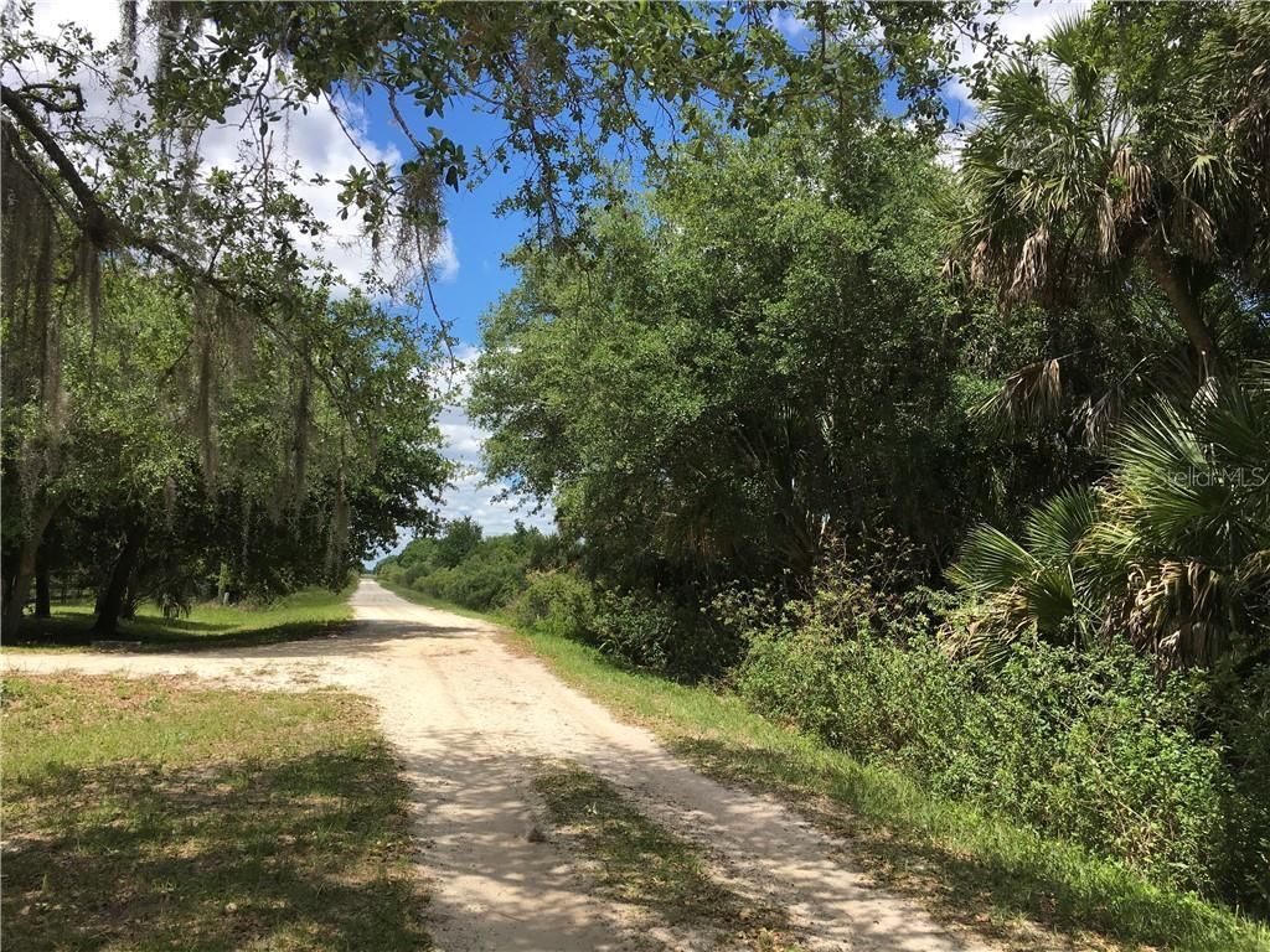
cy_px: 476
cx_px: 635
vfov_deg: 48.2
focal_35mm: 29
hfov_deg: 61.7
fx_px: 1064
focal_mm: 4.15
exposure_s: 1/1399
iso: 25
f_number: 2.2
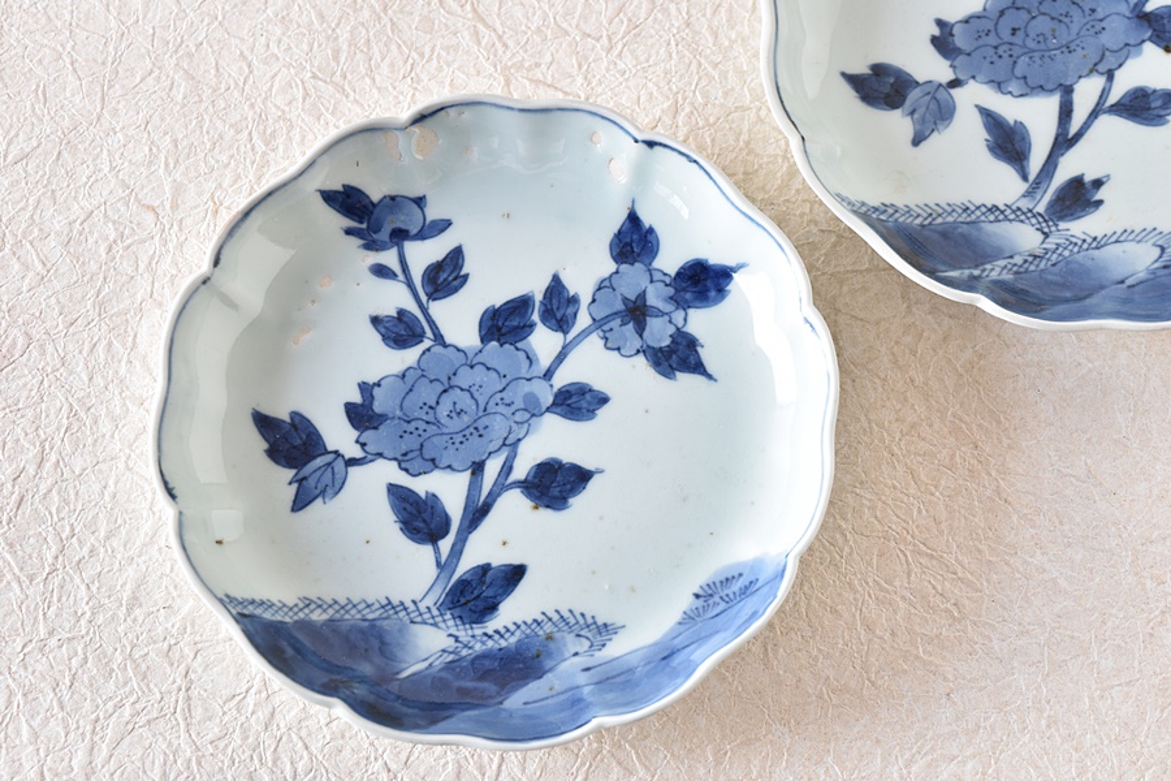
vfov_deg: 19.7
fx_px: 2244
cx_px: 586
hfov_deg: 29.2
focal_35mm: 69
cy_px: 390
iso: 200
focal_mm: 46
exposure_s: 1/6
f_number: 5.6
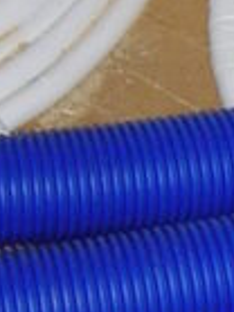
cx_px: 378
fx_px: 2266
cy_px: 269
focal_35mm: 251
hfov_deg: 5.8
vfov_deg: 7.9
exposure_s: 1/60.1
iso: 67
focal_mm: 5.7
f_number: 2.9
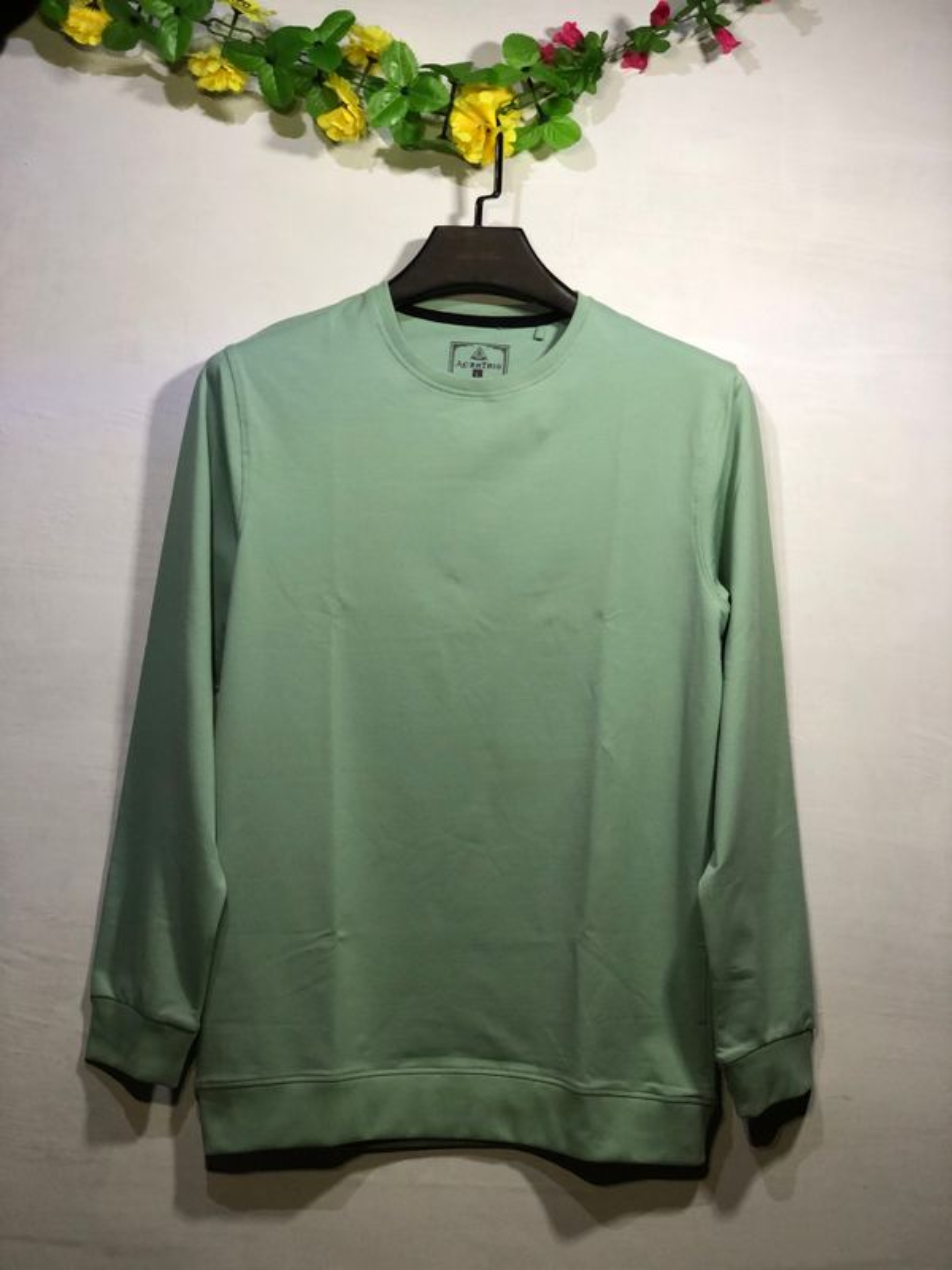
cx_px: 476
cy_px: 635
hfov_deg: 28.0
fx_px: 1907
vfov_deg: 36.8
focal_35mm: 52
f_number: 2.4
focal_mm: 6
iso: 100
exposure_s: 1/25
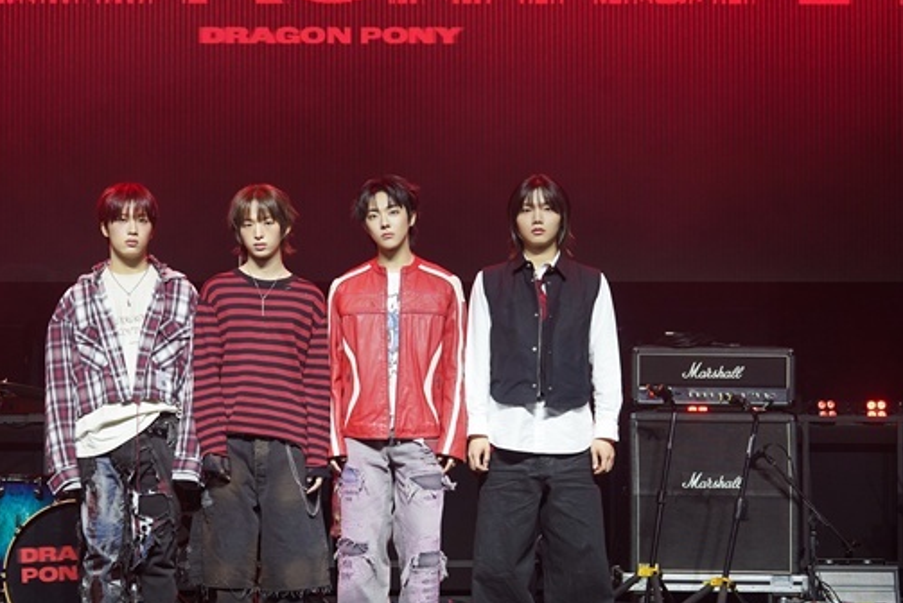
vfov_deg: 15.4
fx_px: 2234
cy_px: 308
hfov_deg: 22.8
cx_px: 334
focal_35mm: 89
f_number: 5.6
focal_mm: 70
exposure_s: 1/160
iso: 1250
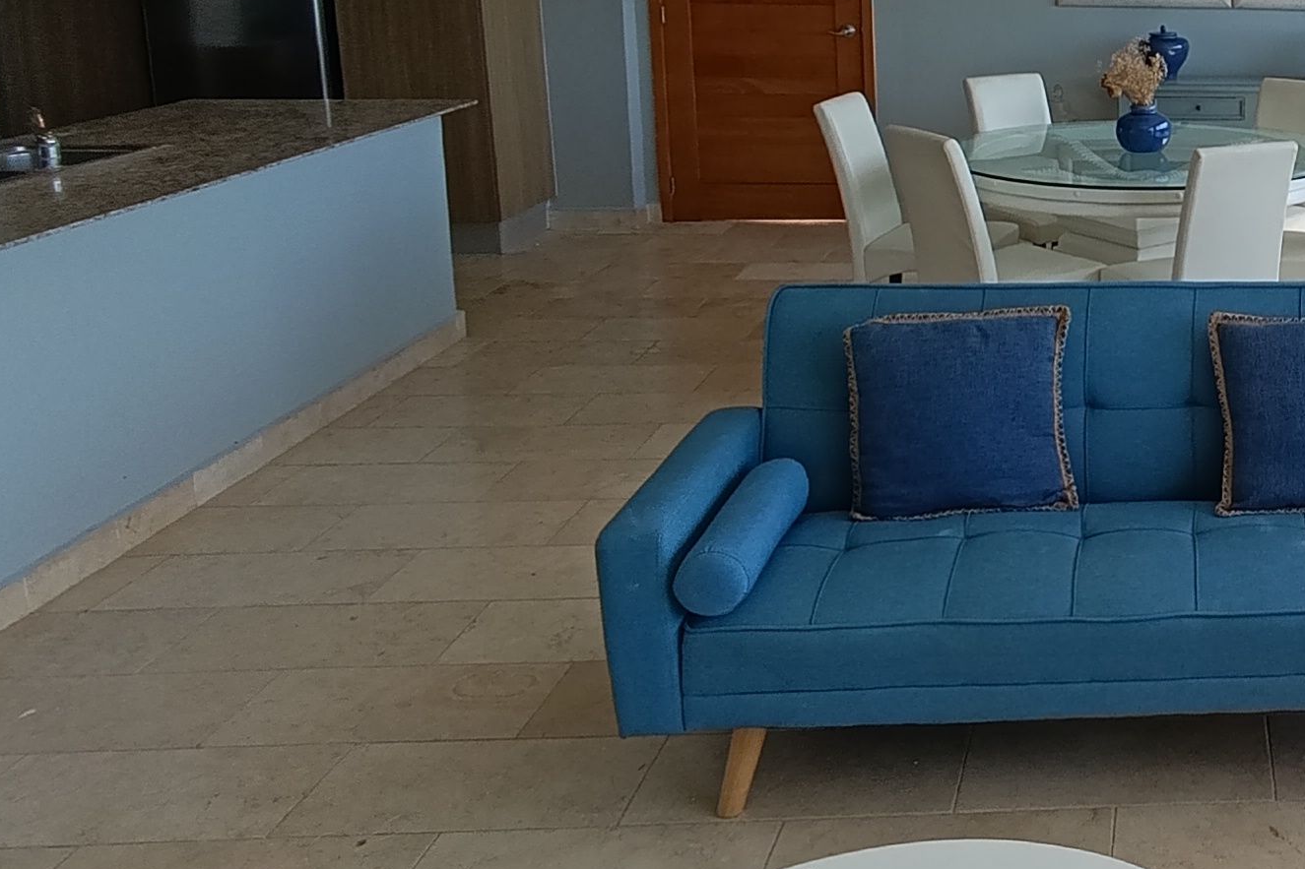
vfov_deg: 31.7
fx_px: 1486
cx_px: 1299
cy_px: 165
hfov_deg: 41.4
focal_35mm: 41
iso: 50
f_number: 2.2
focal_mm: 1.65
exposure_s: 1/155
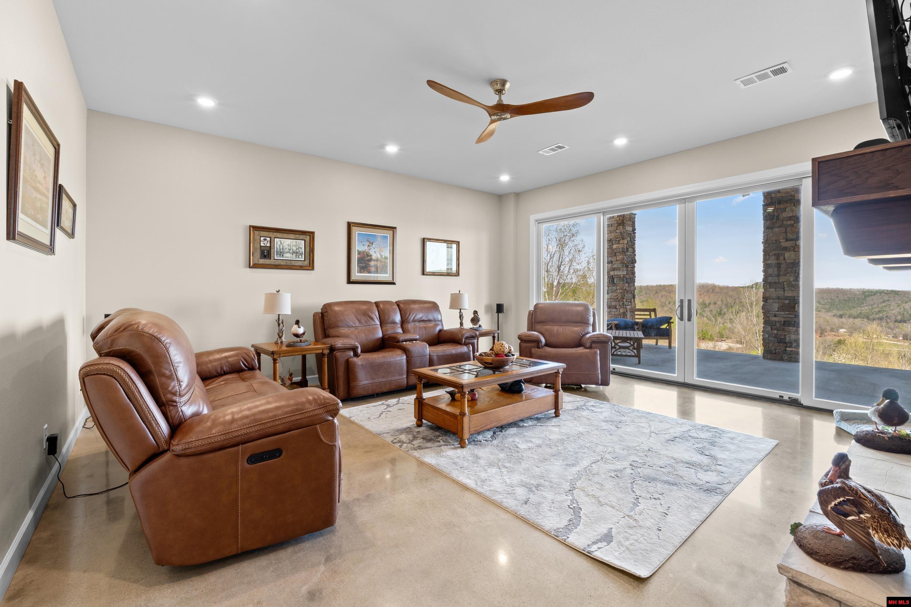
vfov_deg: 75.1
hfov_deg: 98.2
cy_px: 304
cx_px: 456
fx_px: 395
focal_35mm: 16
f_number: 9
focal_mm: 10.4
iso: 200
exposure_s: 1/3
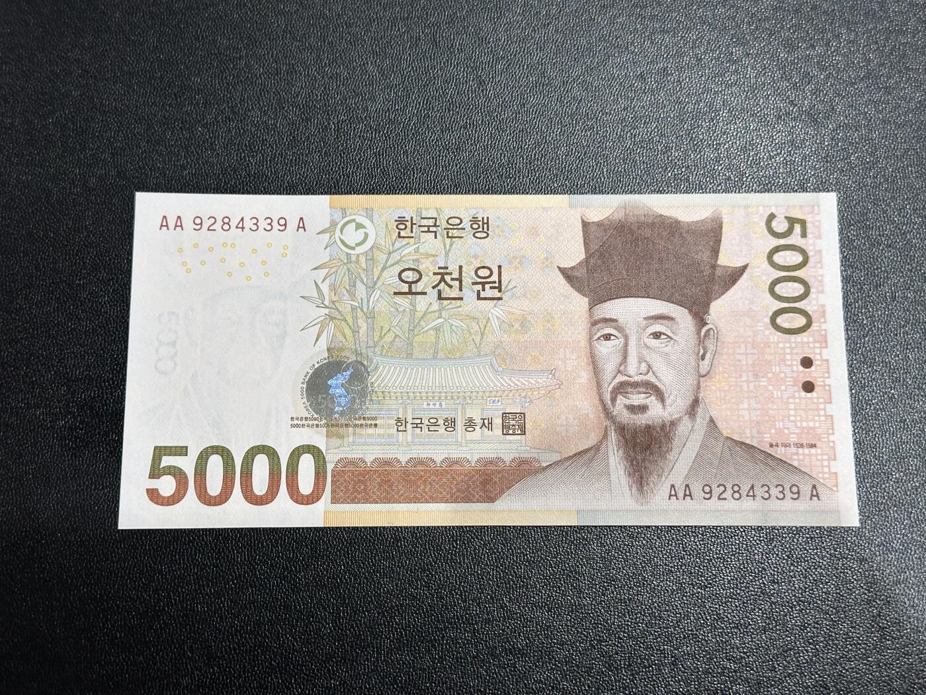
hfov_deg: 39.7
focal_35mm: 48
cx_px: 463
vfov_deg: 30.3
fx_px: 1284
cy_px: 348
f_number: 1.78
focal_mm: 6.86
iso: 100
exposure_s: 1/50
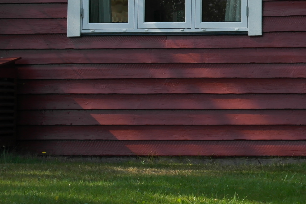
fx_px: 1581
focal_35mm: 186
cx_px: 369
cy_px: -9
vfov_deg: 7.4
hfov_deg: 10.9
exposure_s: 1/400
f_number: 5.6
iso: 200
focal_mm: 38
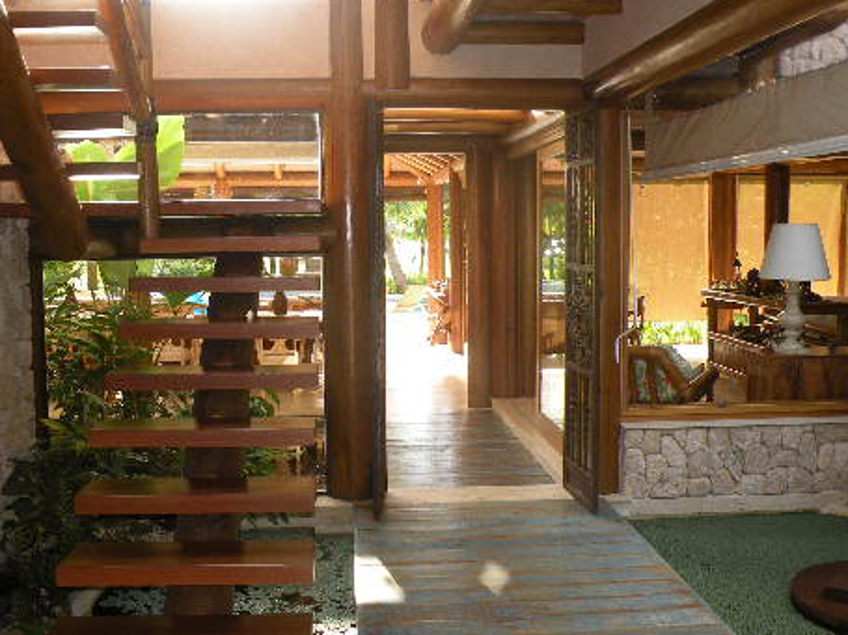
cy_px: 318
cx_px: 403
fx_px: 931
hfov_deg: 49.0
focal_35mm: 38
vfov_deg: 37.7
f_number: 3.5
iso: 94
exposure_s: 1/111
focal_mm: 4.7
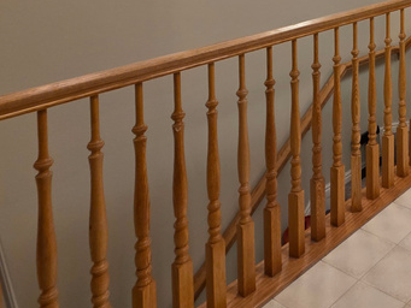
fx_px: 463
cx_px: 472
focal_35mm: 39
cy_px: -70
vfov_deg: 30.7
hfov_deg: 38.0
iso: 160
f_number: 1.9
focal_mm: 2.2
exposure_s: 1/60
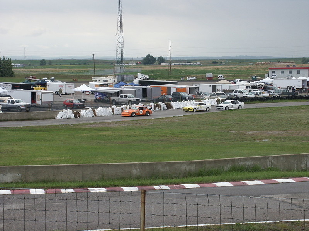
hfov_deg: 18.4
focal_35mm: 107
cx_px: 154
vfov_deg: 13.8
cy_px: 116
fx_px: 955
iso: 100
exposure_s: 1/350
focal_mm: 26.58
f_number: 5.6
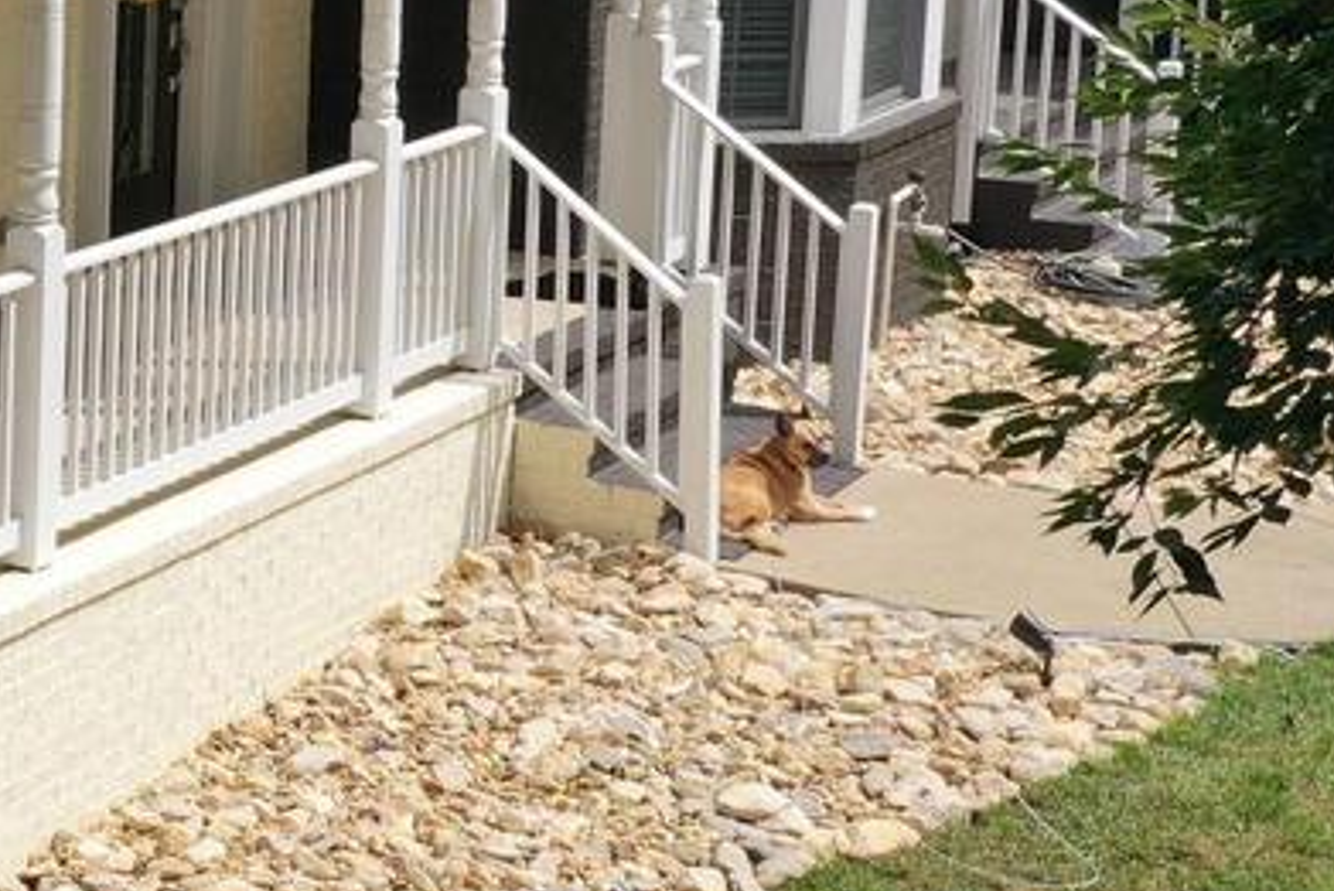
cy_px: 68
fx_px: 3818
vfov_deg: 13.2
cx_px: -850
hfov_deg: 17.2
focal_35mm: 103
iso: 100
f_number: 5.6
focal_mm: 10.26
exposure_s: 1/320
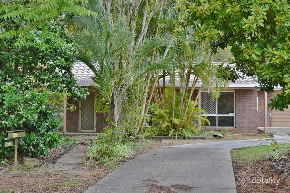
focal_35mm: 57
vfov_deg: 23.7
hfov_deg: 35.1
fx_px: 459
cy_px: 96
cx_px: 145
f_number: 5.6
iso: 180
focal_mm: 38
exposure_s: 1/125
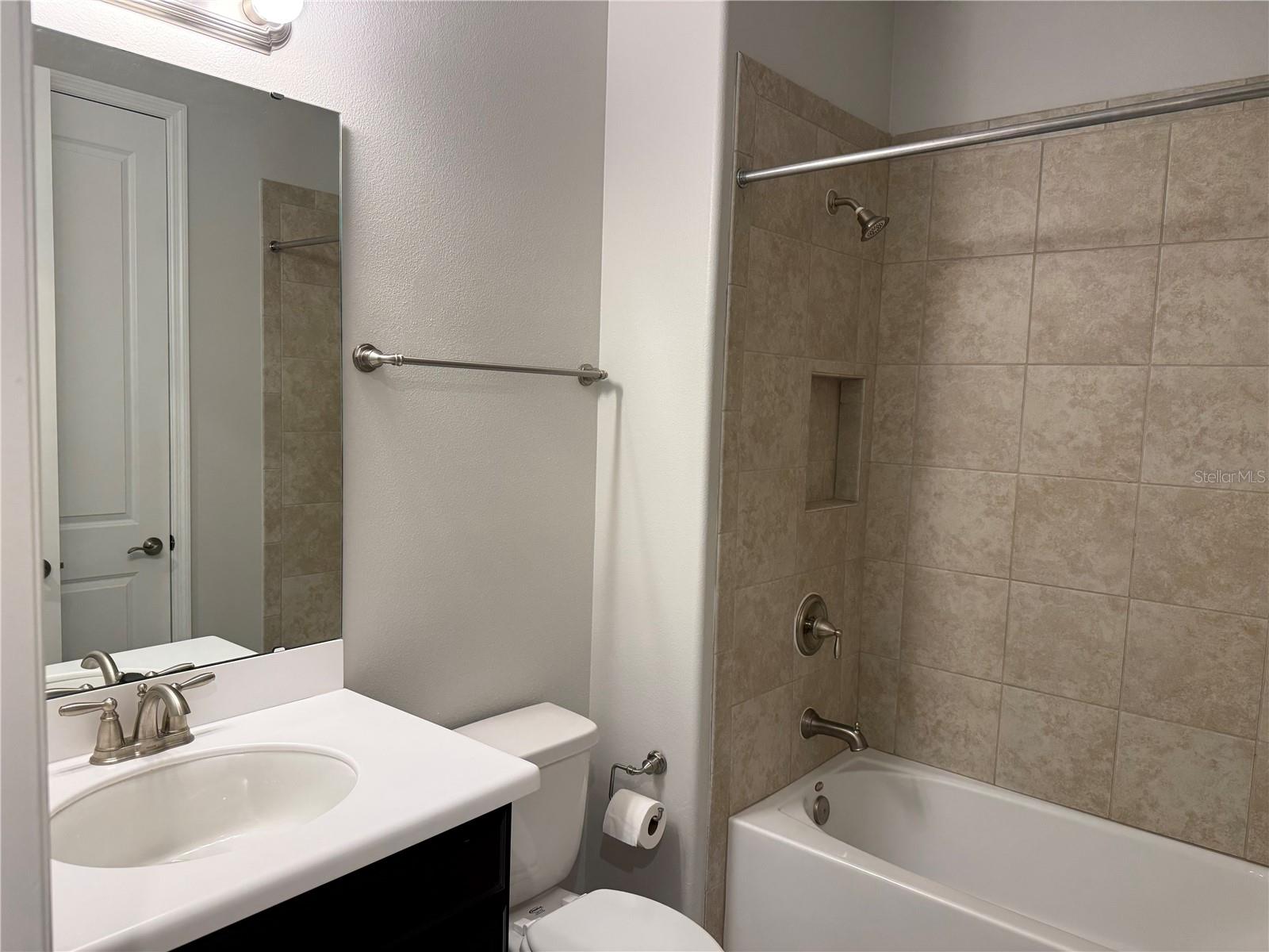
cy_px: 476
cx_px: 634
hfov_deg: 71.6
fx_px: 880
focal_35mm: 24
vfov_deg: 56.8
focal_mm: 6.76
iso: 200
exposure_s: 1/120
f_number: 1.78
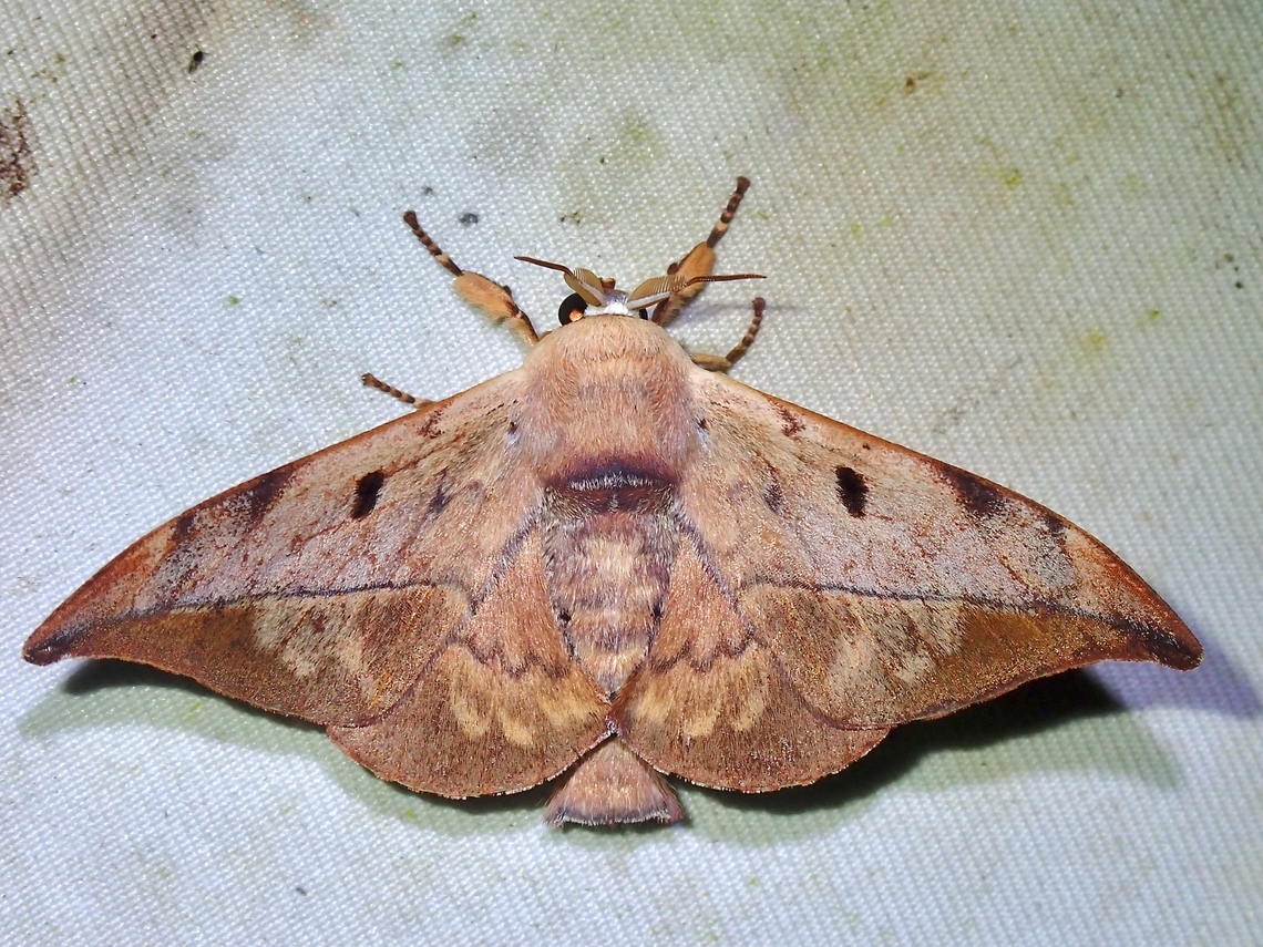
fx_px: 3649
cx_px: 632
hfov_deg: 19.6
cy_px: 474
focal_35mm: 100
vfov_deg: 14.8
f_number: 6.3
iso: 200
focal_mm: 18
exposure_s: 1/200
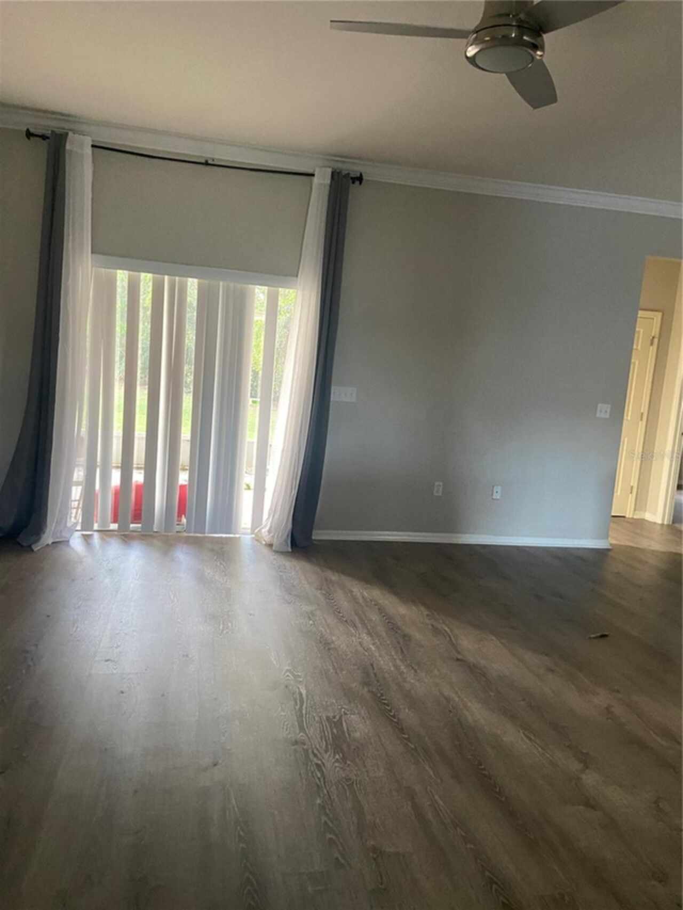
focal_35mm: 26
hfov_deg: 53.1
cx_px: 342
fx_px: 684
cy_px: 455
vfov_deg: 67.3
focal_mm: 4.25
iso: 320
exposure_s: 1/60
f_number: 1.8
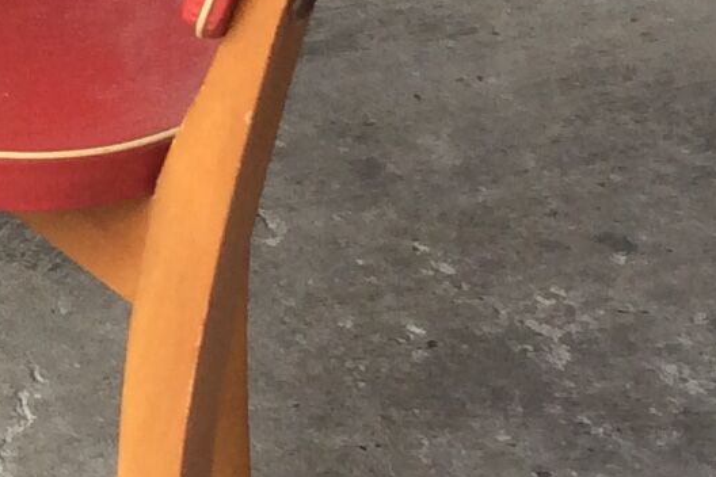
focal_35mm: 163
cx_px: -788
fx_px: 3242
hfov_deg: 11.2
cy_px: -137
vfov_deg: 8.3
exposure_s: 1/113
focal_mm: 3.3
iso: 32
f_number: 2.4
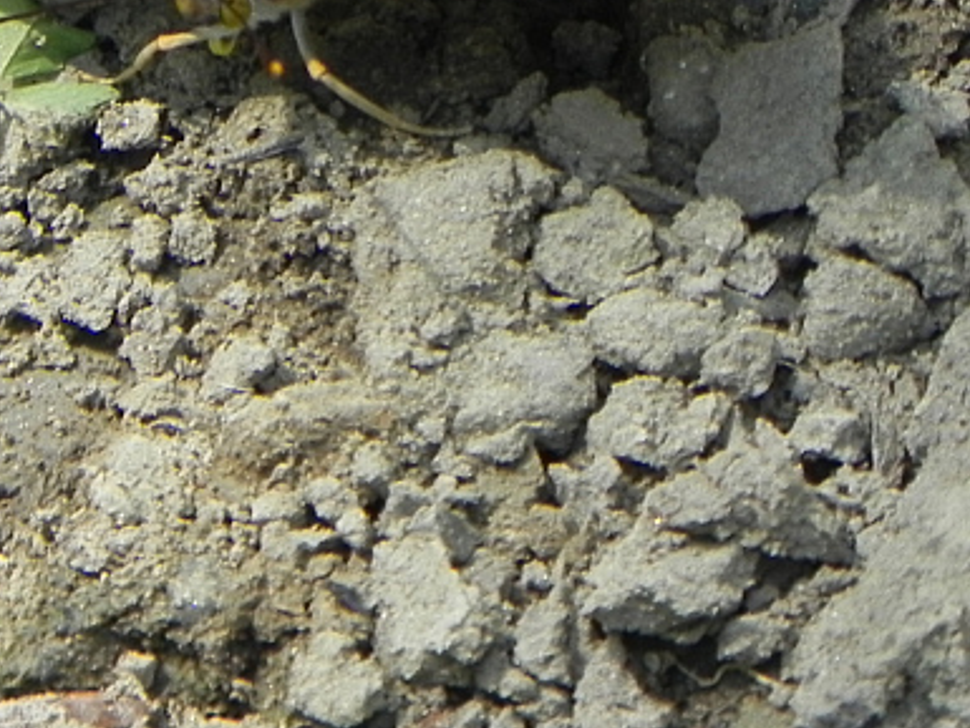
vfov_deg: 0.8
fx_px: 50483
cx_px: 365
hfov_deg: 1.1
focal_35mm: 1801
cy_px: -179
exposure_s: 1/174
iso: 160
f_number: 5
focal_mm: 120
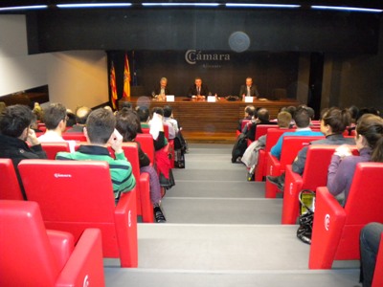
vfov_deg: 40.7
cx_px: 192
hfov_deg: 52.6
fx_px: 387
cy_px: 144
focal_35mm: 35
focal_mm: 6.3
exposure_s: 1/30
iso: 566
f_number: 3.1
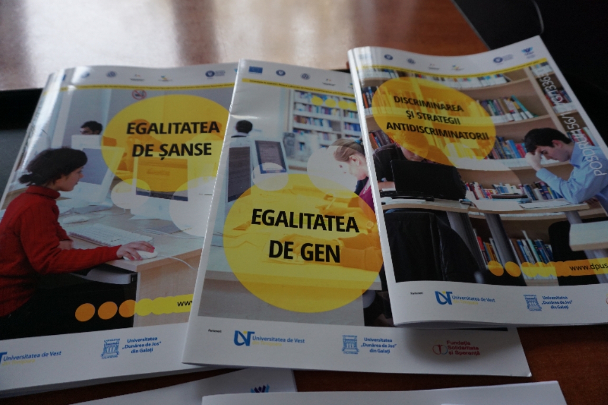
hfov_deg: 73.8
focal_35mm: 24
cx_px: 304
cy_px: 202
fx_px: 405
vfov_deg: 53.1
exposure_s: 1/160
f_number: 4
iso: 500
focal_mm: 16
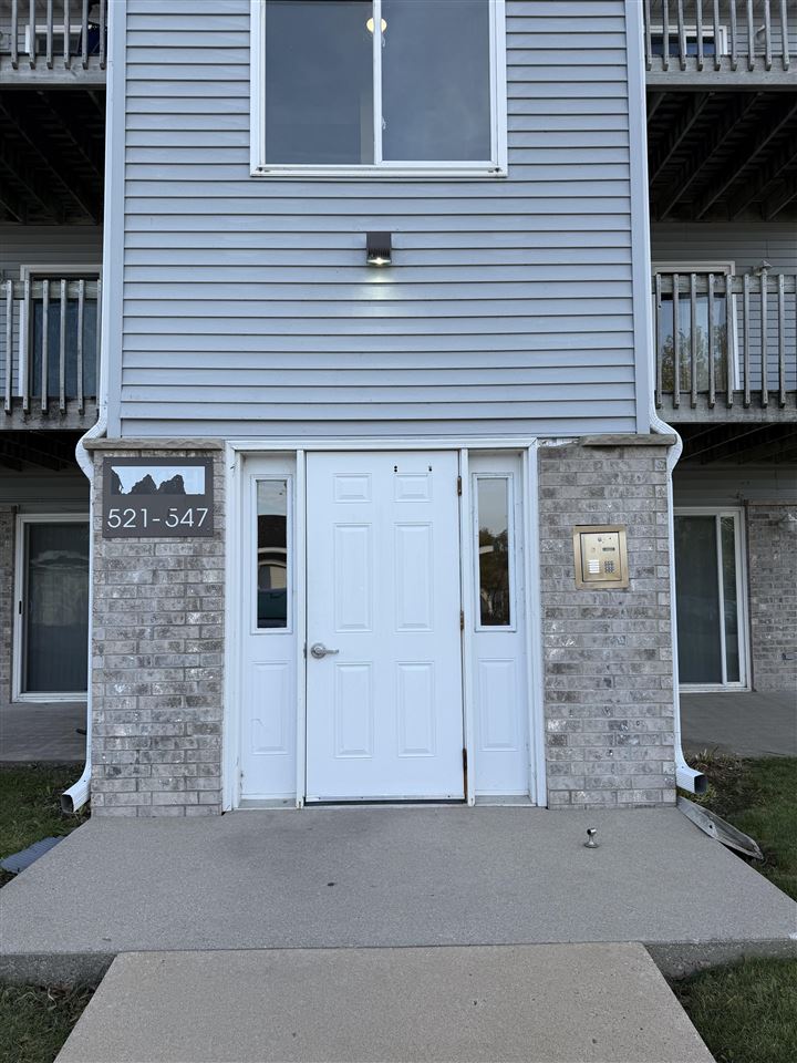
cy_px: 532
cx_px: 398
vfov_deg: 71.6
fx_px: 737
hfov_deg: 56.8
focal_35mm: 24
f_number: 1.78
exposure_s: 1/1046
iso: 80
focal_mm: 6.76
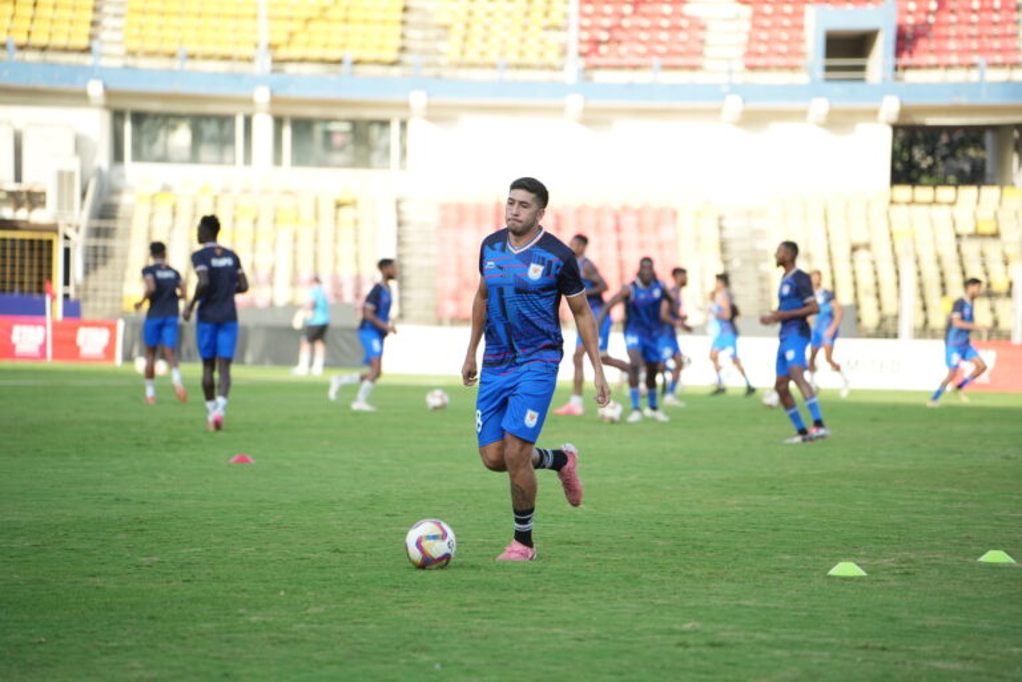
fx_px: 4258
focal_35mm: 150
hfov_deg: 13.7
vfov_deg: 9.1
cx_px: 511
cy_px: 341
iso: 500
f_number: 2.8
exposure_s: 1/1250
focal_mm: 150
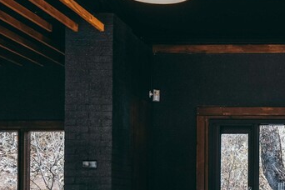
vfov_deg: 17.2
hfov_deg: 24.1
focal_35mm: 77
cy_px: 198
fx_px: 610
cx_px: 333
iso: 400
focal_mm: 31
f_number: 3.2
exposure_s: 1/40
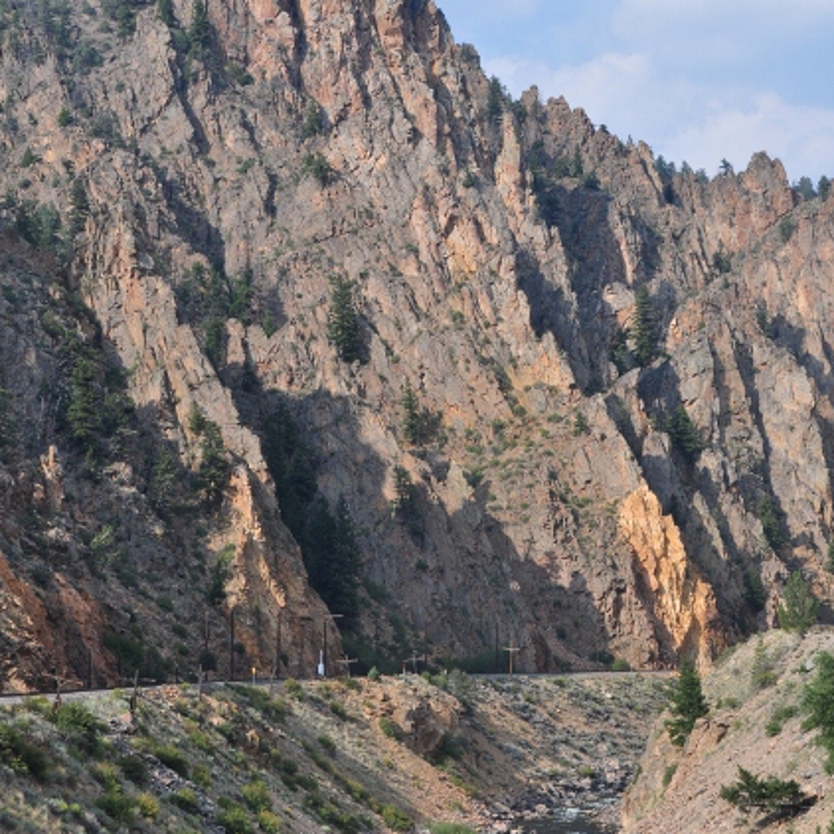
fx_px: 2317
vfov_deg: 20.4
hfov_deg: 20.4
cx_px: 418
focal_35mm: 85
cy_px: 508
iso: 200
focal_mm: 44
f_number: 11
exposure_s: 1/90
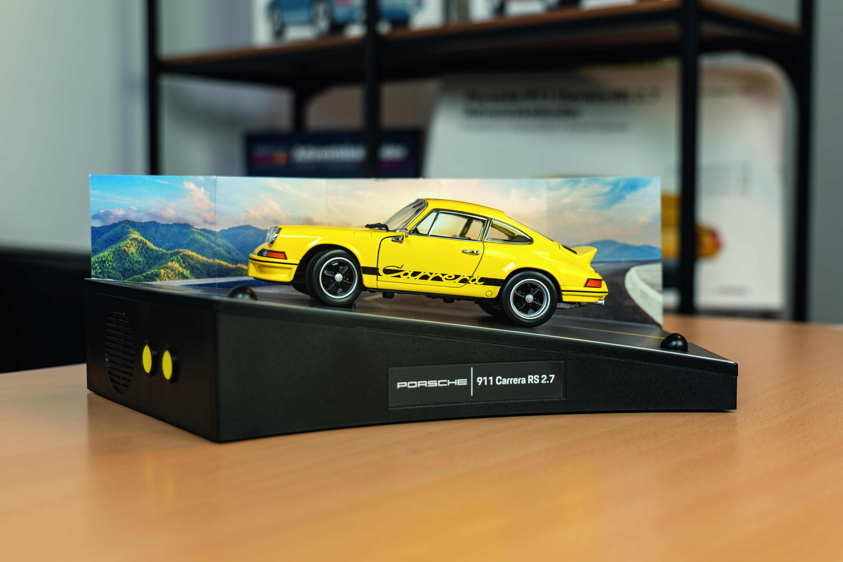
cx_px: 422
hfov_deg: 39.6
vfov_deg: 27.0
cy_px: 281
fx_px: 1171
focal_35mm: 50
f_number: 5.3
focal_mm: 50
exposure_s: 1/25
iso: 125
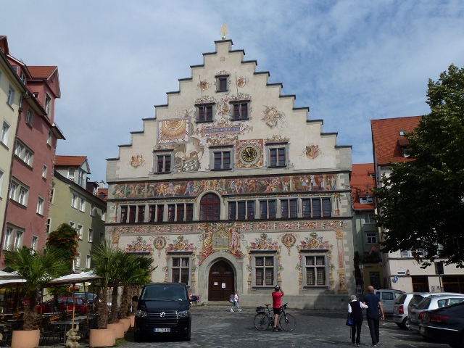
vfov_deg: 46.8
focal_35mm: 30
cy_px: 174
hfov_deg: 60.0
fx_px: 402
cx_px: 232
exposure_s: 1/1600
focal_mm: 5.4
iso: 100
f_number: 4
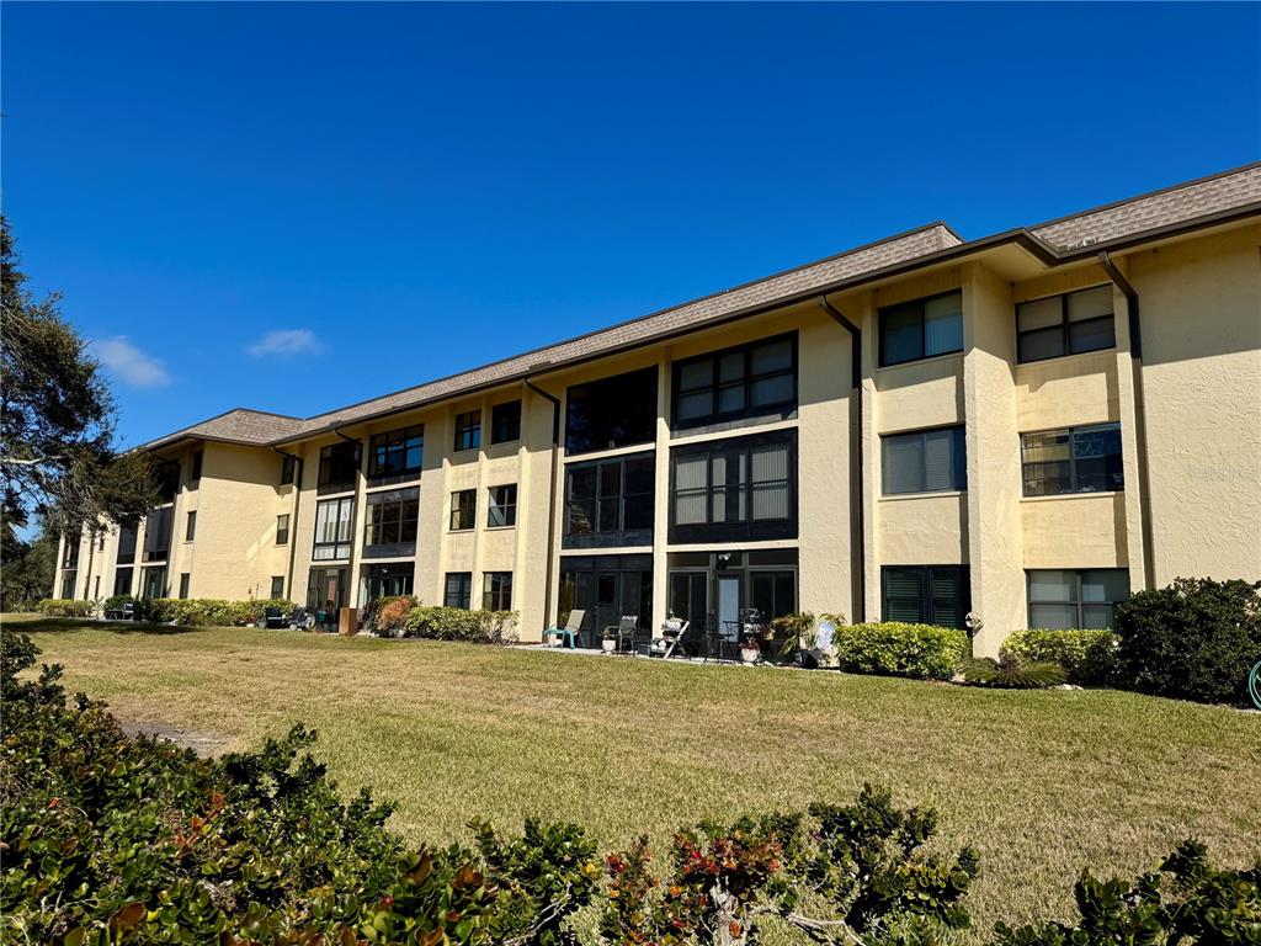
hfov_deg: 71.6
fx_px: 874
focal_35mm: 24
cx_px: 630
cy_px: 473
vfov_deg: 56.8
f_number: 1.78
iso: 80
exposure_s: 1/7937
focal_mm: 6.76
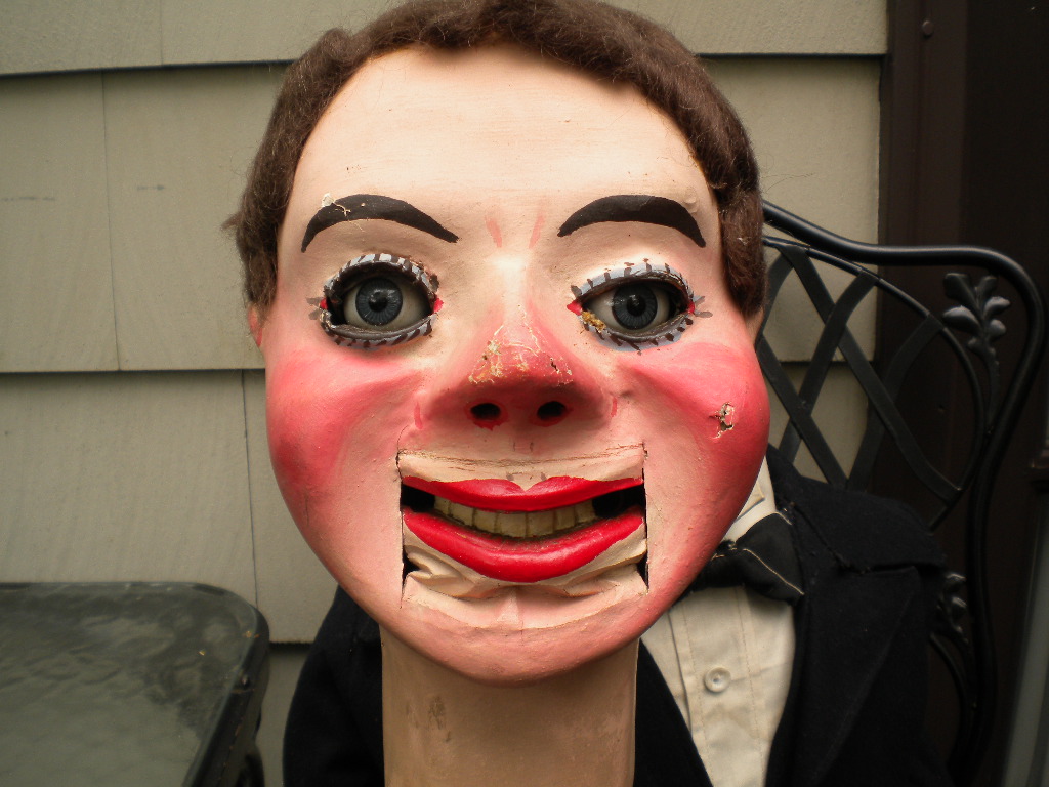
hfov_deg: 52.6
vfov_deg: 40.7
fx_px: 1061
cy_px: 394
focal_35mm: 35
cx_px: 524
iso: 80
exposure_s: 1/138
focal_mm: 6.3
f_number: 4.6
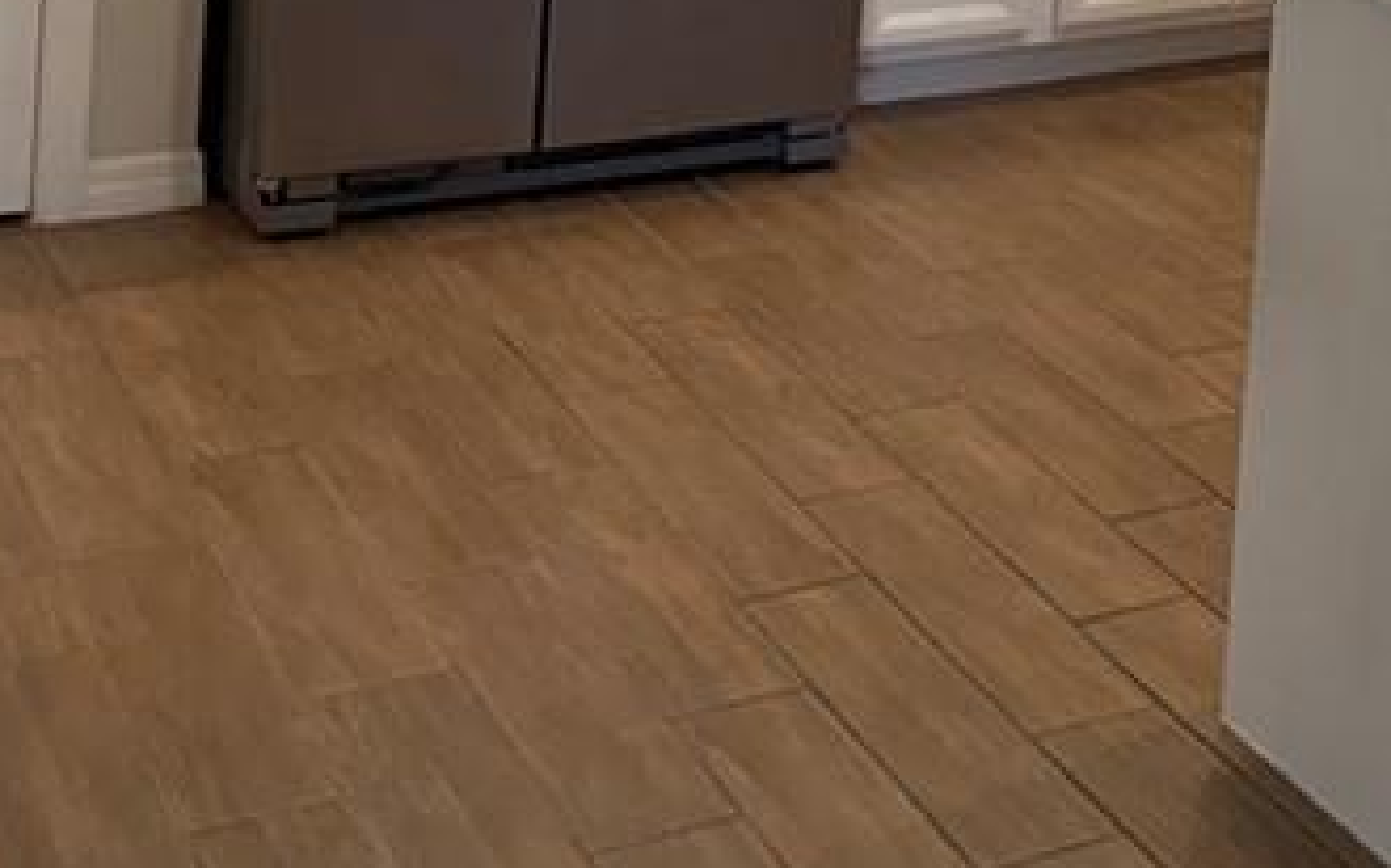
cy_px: -704
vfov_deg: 14.5
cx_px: 1707
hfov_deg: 23.7
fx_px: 2994
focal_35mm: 79
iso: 125
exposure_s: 1/120
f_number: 1.78
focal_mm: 6.76
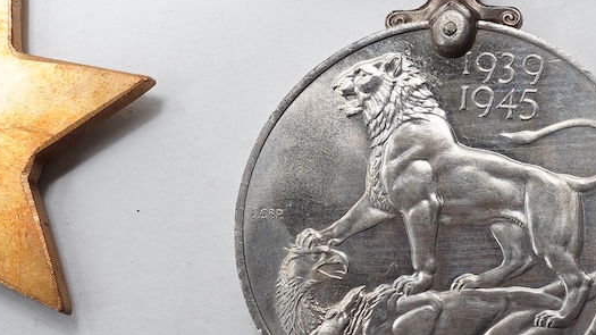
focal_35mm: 101
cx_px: 606
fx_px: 1596
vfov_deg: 12.0
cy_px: 182
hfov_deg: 20.4
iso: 100
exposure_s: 1/100
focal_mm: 30
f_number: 18
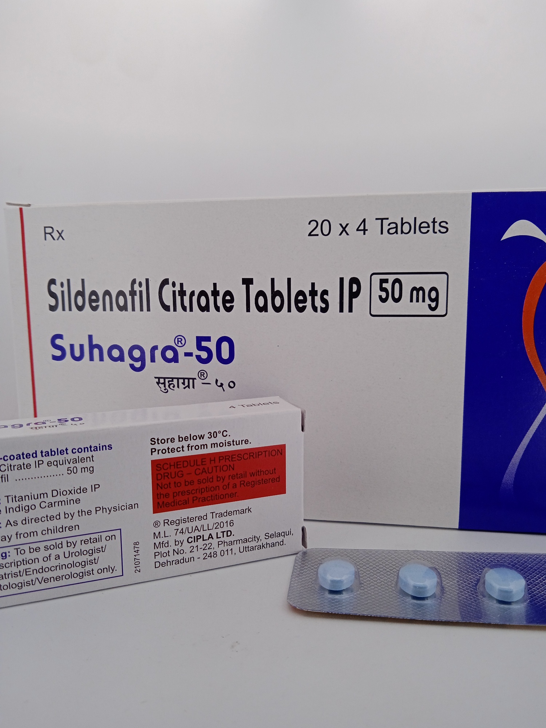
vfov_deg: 63.4
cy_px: 364
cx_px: 273
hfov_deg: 49.7
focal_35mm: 28
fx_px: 589
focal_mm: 3.43
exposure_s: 1/170
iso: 100
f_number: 2.2
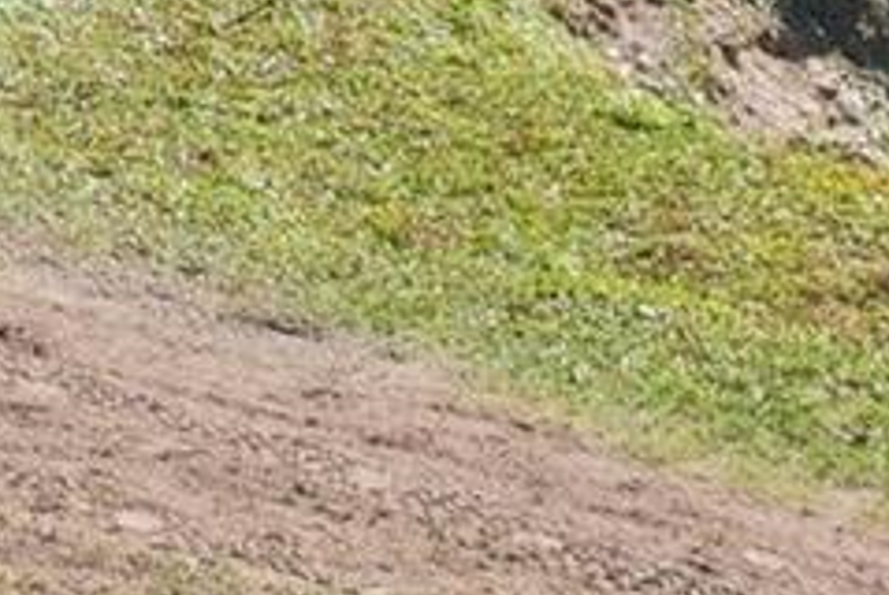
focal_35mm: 147
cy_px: -922
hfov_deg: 13.9
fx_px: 3634
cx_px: 212
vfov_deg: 8.4
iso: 100
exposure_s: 1/1600
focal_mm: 8.4
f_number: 2.8
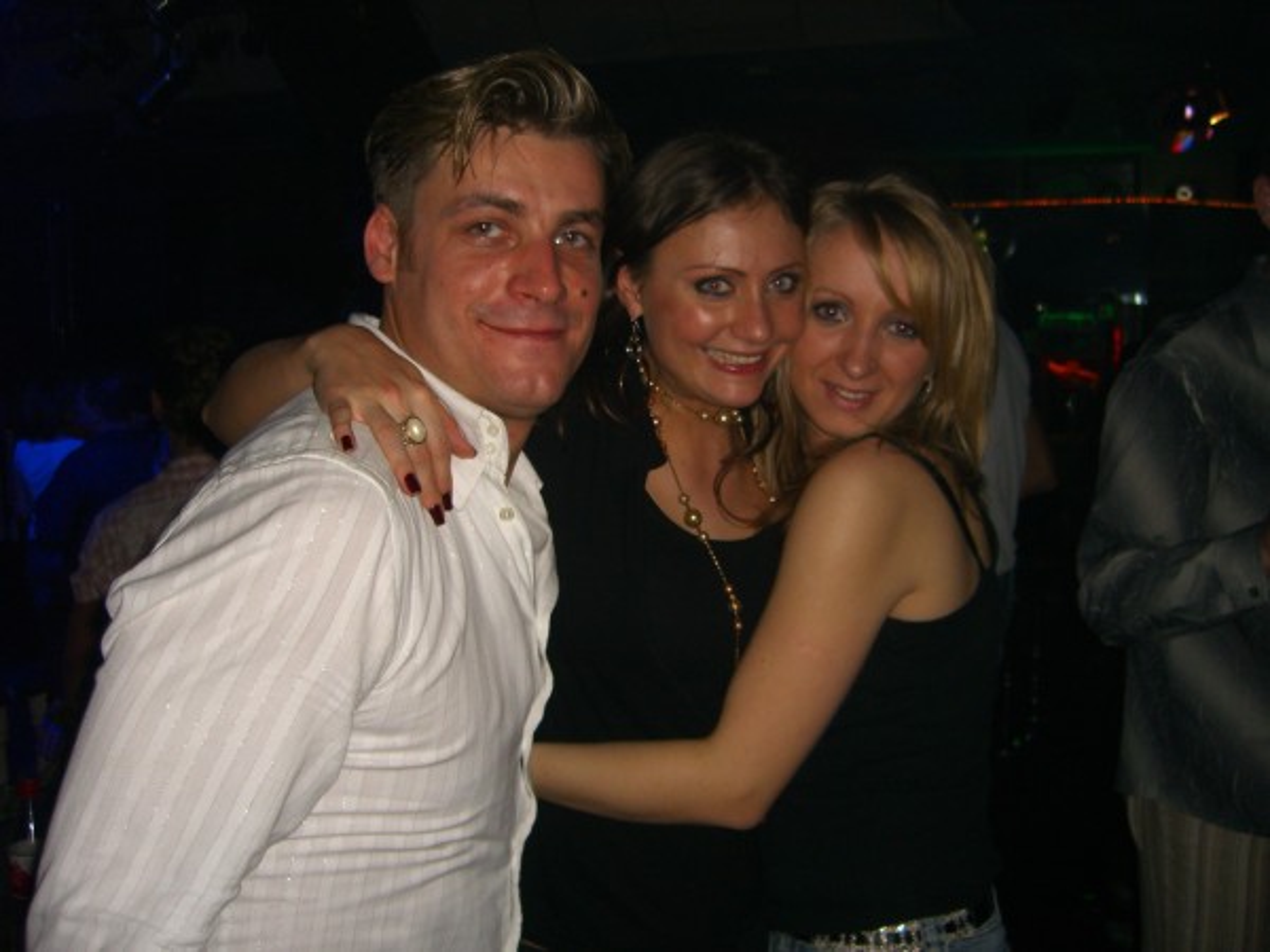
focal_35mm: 38
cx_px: 635
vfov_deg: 37.7
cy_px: 476
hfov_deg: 49.0
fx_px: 1394
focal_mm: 7.9
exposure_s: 1/60
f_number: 2.8
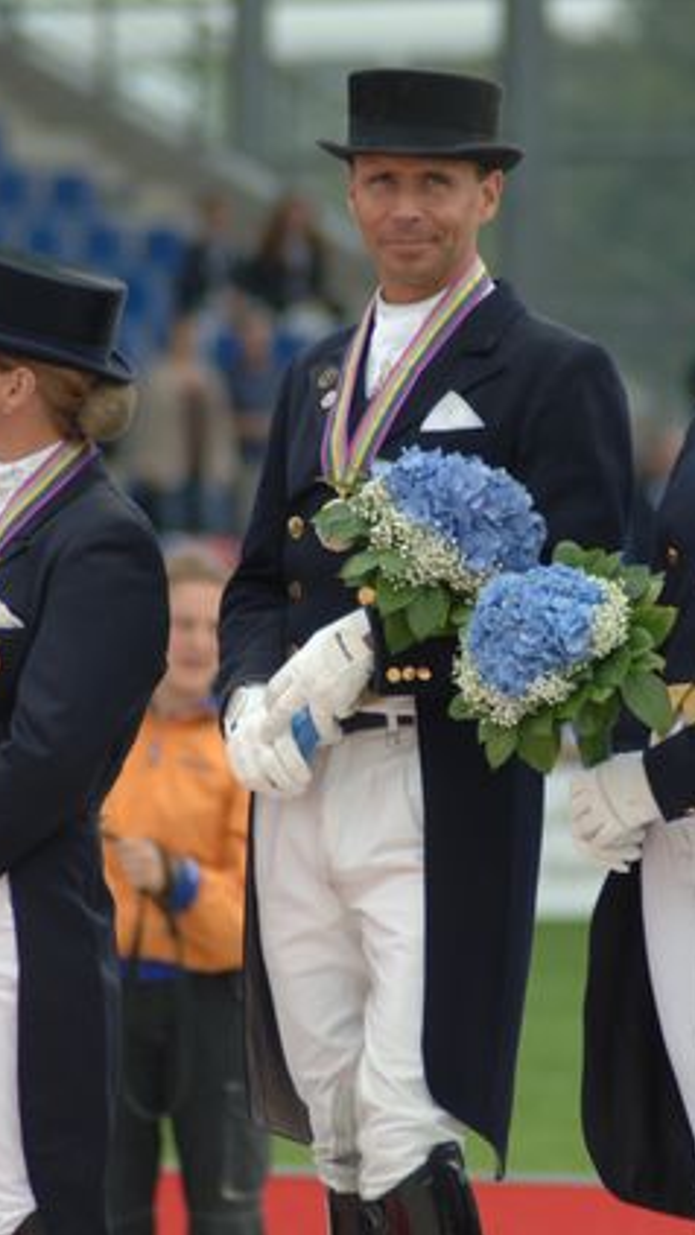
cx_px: 479
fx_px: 16345
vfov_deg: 4.3
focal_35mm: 499
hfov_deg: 2.4
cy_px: 618
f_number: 5.6
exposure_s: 1/200
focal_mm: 210
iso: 200
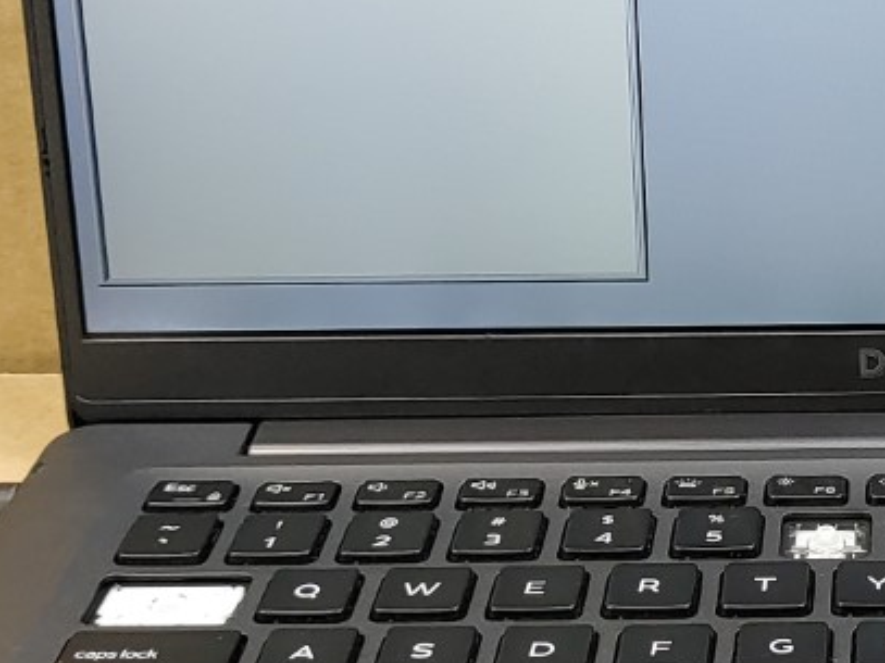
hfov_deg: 20.5
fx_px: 2351
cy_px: 330
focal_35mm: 92
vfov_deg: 16.1
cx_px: 918
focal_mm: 4.36
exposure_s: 1/120
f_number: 1.8
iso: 50
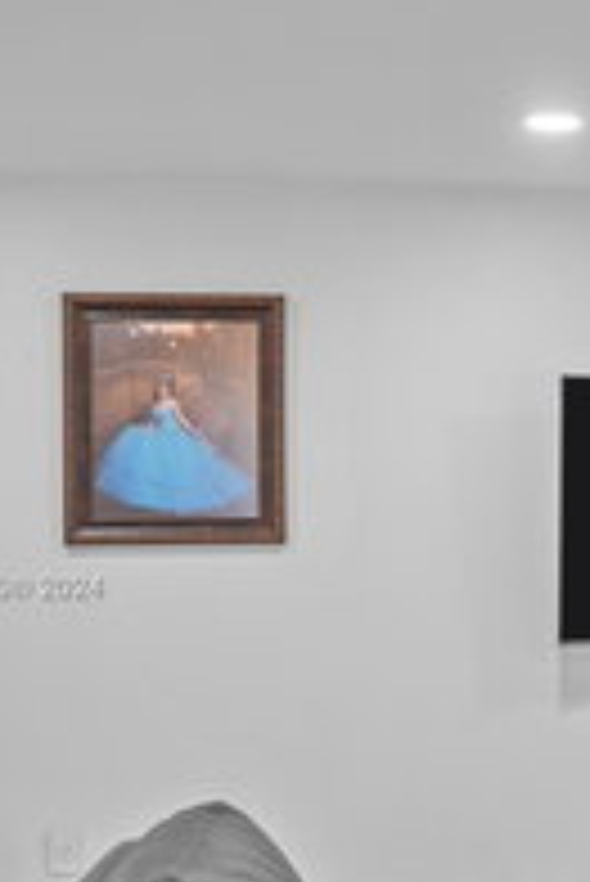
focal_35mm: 71
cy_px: 590
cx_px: 752
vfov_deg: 28.1
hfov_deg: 17.9
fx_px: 1754
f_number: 2.8
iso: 250
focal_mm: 29.2
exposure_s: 1/30
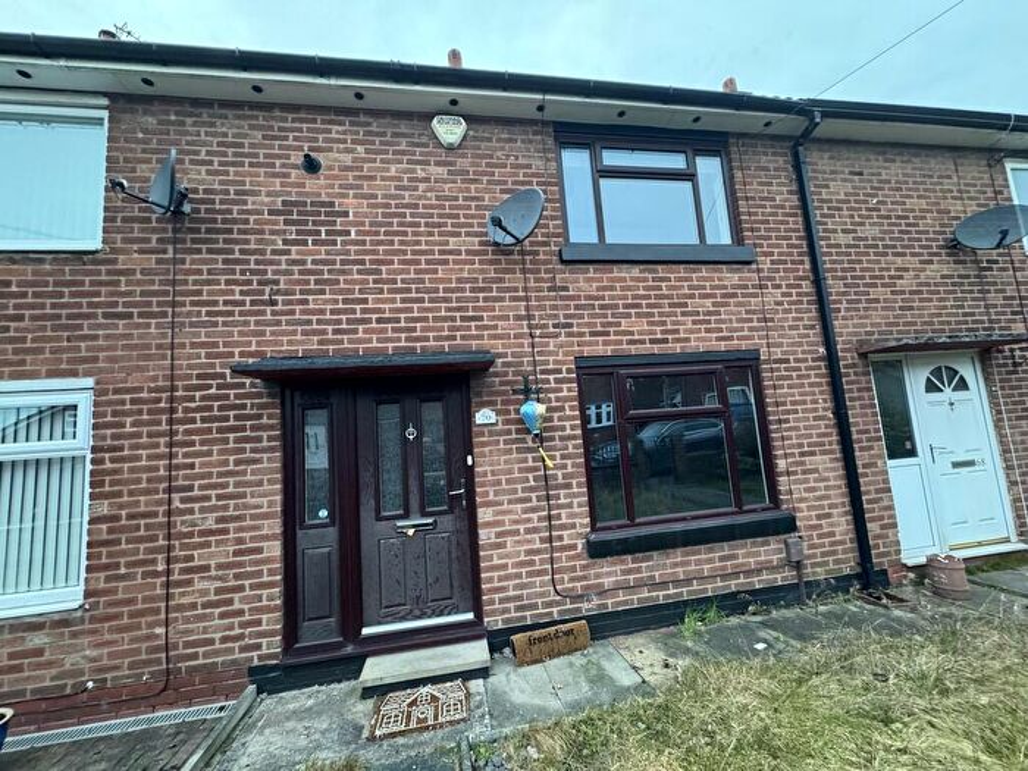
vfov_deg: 85.7
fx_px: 416
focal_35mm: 14
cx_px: 514
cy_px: 386
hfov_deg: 102.1
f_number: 2.2
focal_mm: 2.22
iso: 400
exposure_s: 1/60
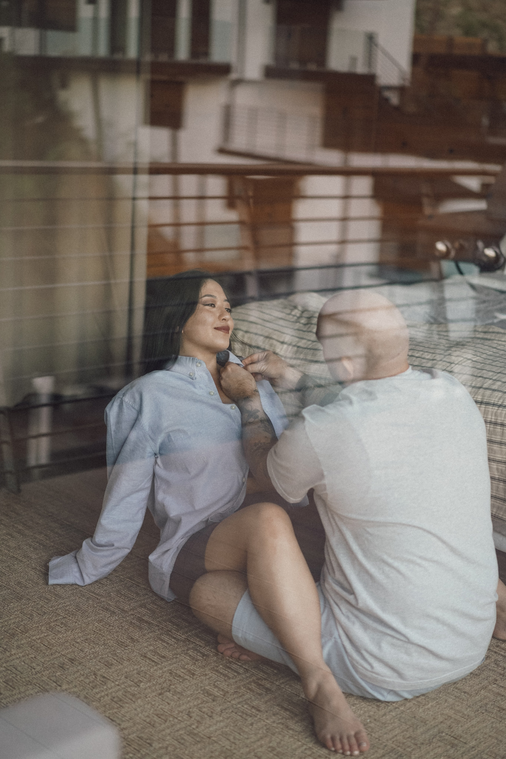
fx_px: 1159
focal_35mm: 55
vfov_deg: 36.2
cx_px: 253
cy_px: 380
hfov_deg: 24.6
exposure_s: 1/250
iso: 320
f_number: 1.8
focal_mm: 55
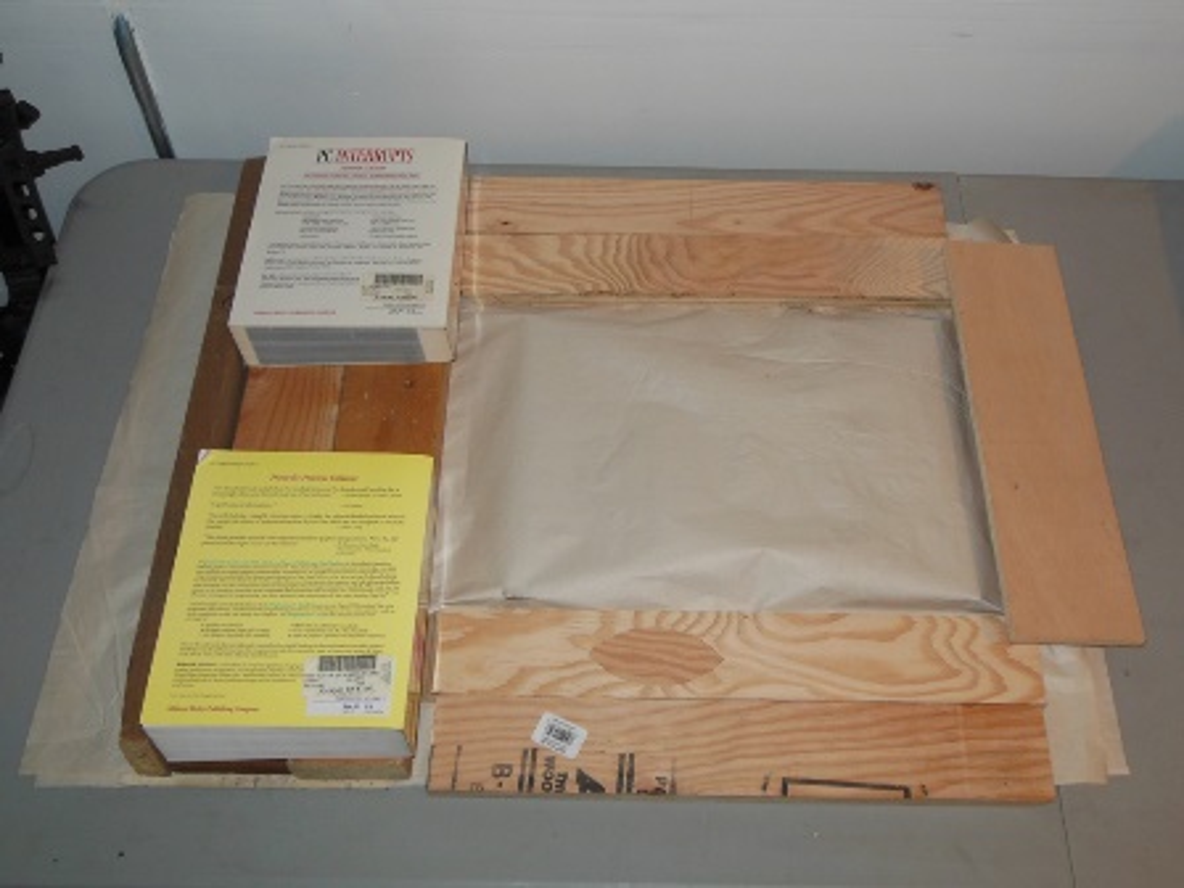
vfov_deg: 42.9
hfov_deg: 55.4
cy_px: 444
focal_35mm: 33
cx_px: 592
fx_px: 1129
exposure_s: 1/30
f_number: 3.5
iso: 200
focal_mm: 6
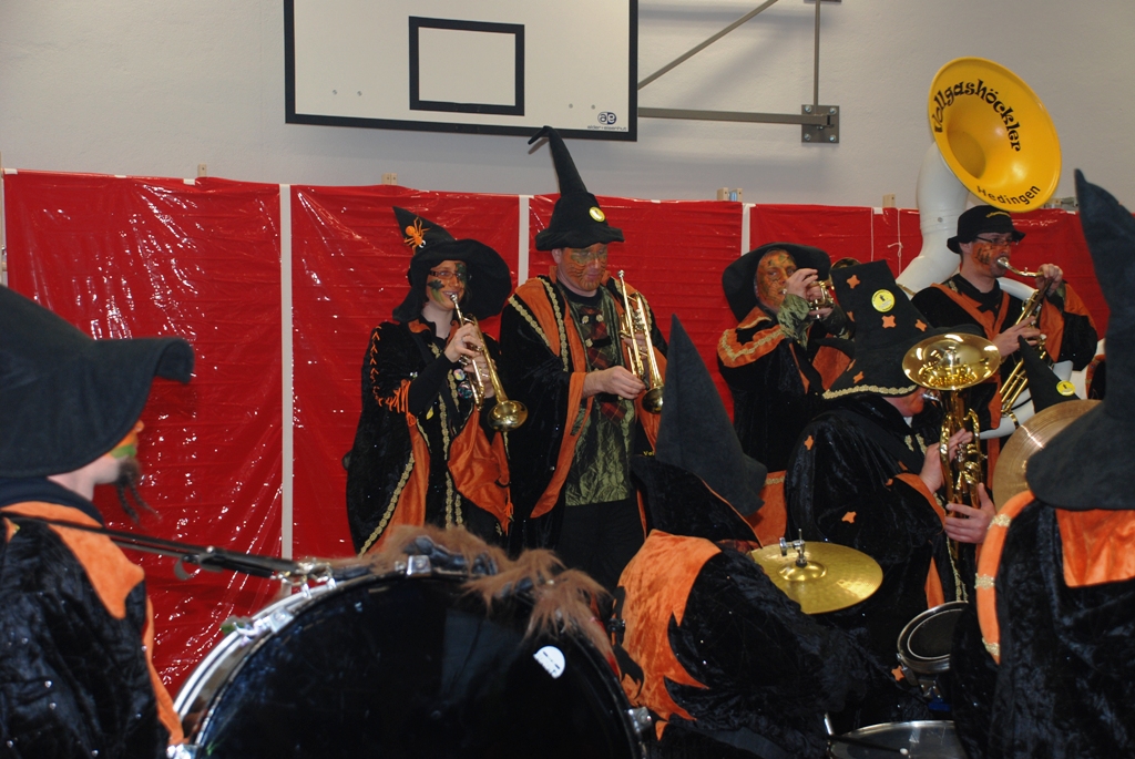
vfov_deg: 22.7
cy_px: 380
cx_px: 568
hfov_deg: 33.4
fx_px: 1894
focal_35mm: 60
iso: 200
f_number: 4.5
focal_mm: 40
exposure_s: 1/60
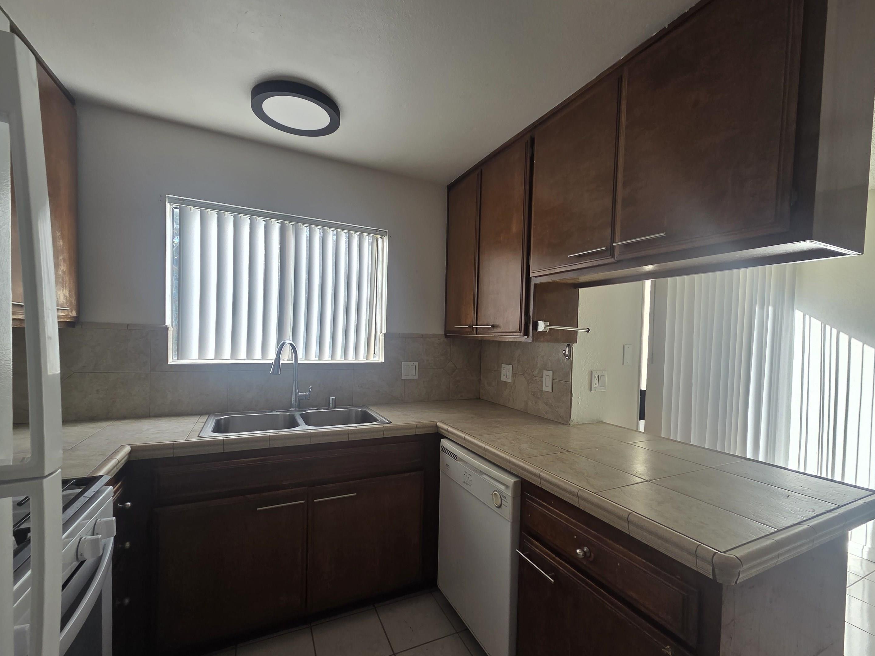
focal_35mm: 14
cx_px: 445
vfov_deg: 85.6
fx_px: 354
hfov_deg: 102.1
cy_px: 343
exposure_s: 1/129
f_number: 2.2
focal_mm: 2.2
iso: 50
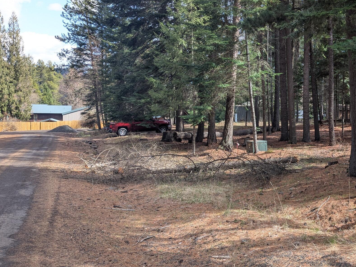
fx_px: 401
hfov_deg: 45.6
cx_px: 282
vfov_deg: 36.8
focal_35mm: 39
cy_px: 126
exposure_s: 1/486
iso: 36
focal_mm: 6.81
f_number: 1.85
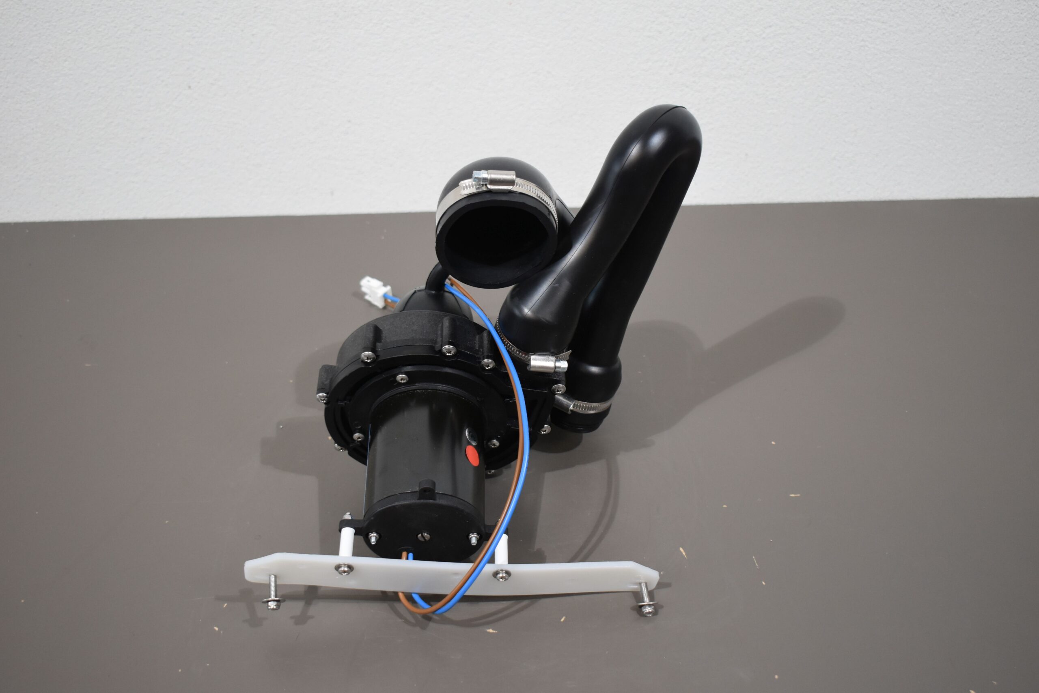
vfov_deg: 30.9
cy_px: 346
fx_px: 1255
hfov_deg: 45.0
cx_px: 520
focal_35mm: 44
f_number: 4.2
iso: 800
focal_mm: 29
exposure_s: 1/125
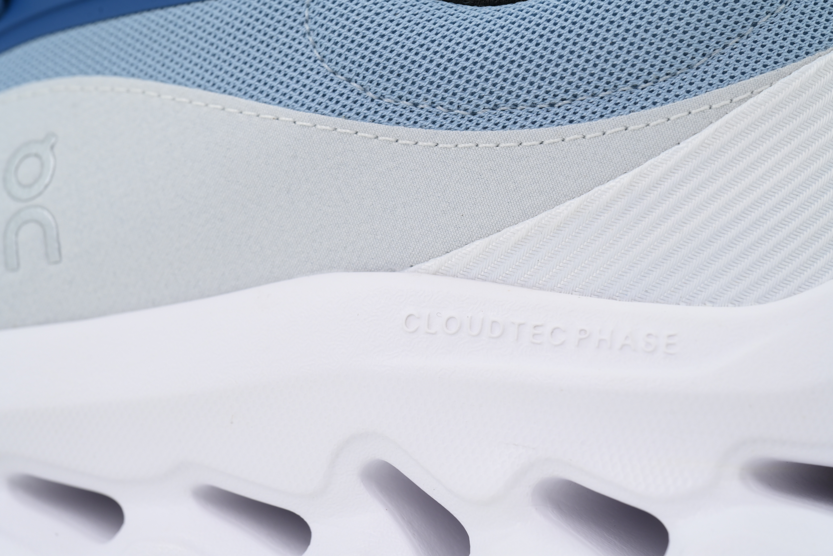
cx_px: 416
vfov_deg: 13.4
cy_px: 278
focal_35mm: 102
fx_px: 2360
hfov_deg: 20.0
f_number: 11
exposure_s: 1/100
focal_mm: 102
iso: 400
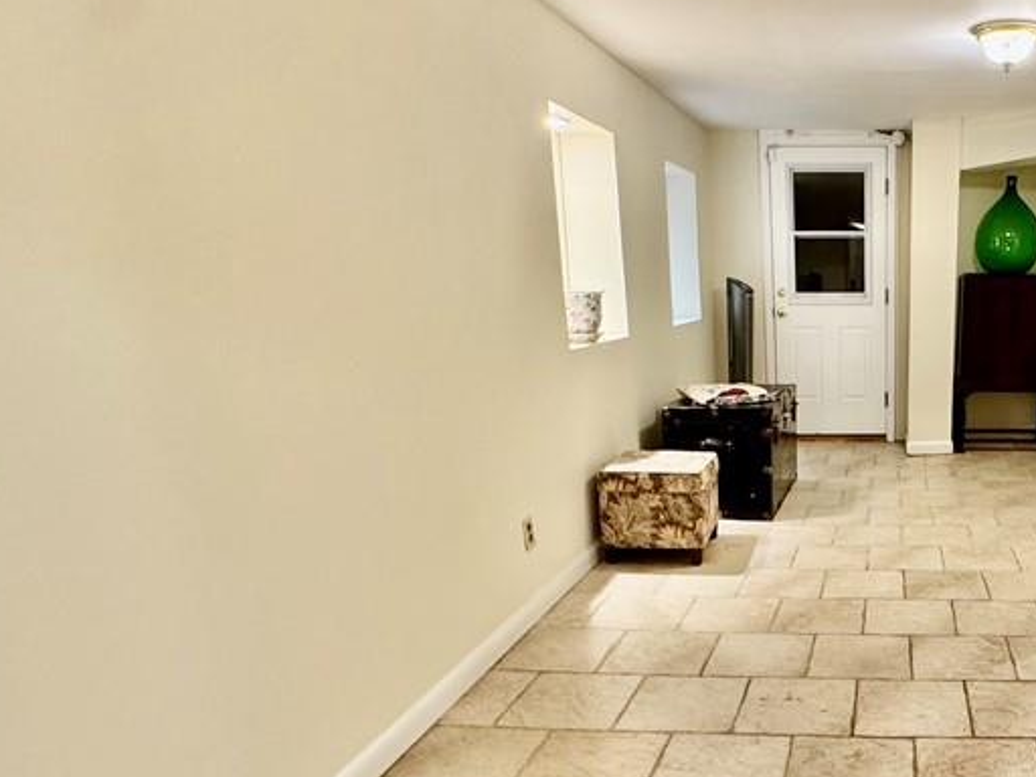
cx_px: 880
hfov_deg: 56.9
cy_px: 486
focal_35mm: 28
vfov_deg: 49.3
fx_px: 838
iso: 200
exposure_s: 1/60
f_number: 2.2
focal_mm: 2.22
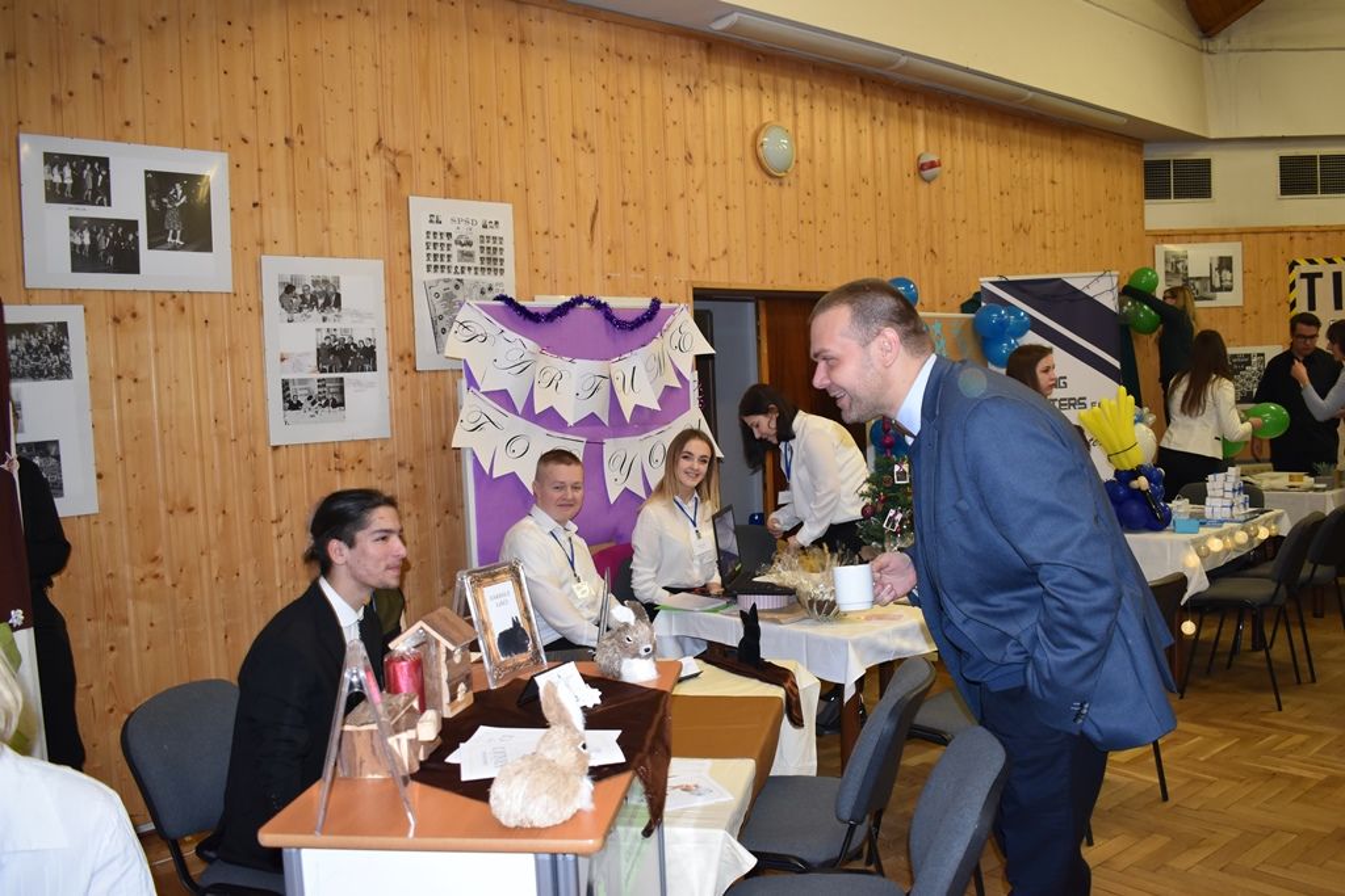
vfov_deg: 43.6
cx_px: 672
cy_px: 448
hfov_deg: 61.9
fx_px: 1121
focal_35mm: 30
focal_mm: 20
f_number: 4
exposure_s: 1/60
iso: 800
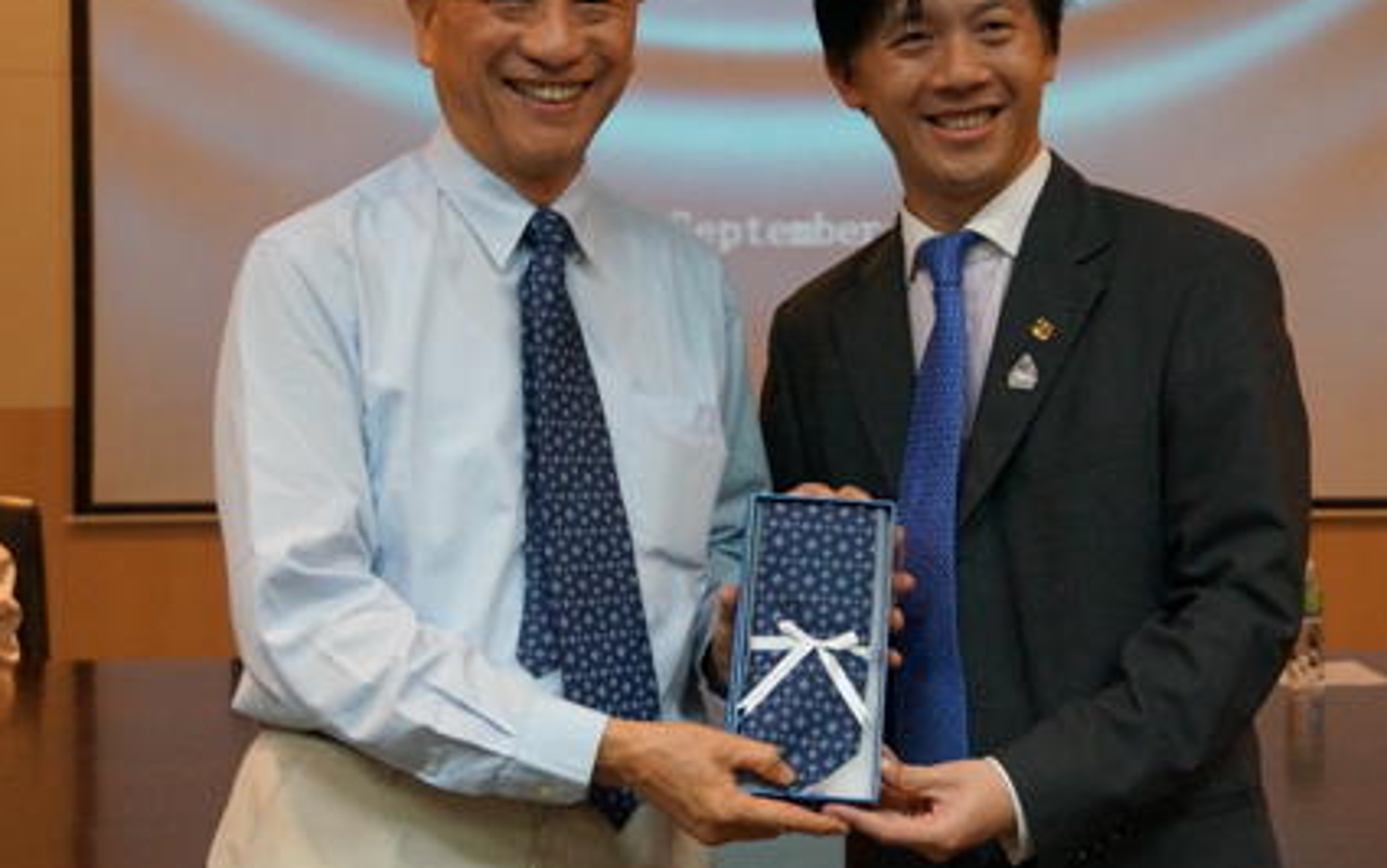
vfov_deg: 16.4
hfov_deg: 25.9
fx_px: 3015
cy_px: 339
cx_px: 816
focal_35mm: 80
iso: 3200
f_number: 4.5
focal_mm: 37
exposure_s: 1/50
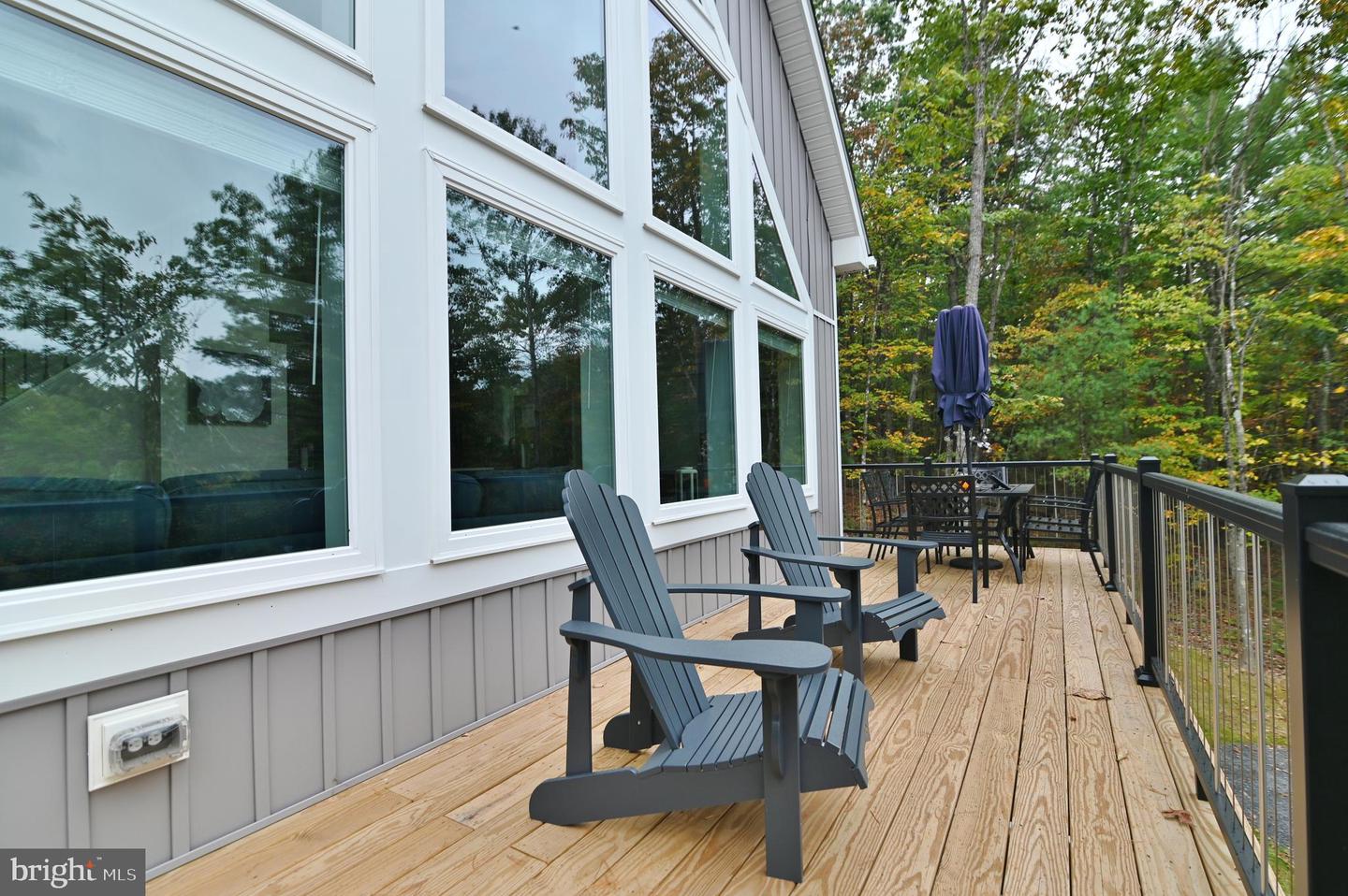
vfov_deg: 73.7
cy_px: 448
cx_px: 674
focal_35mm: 16
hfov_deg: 96.8
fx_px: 599
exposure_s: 1/60
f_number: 4.5
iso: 200
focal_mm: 16
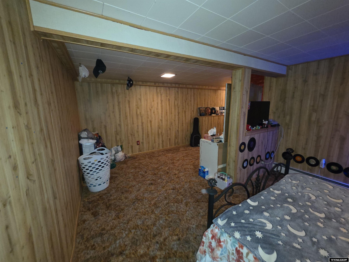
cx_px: 174
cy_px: 131
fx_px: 131
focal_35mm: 13
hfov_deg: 106.2
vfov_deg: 89.9
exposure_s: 1/29.8
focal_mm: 2.2
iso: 400
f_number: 1.9
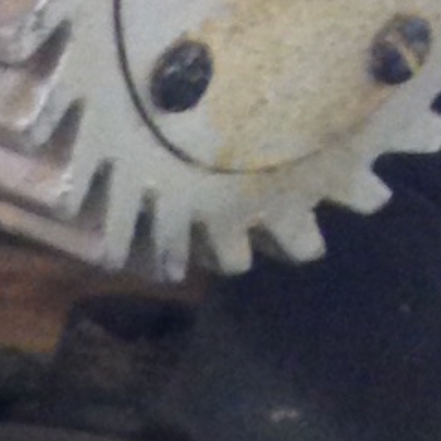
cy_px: 1441
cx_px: -650
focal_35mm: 249
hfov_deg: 6.6
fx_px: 3589
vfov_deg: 6.3
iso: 125
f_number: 2.4
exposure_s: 1/20
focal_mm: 4.12
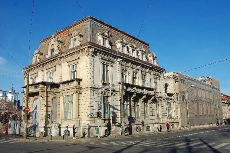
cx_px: 115
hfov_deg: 57.2
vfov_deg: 39.9
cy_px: 76
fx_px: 211
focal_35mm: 33
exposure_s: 1/640
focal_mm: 22
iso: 200
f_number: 8
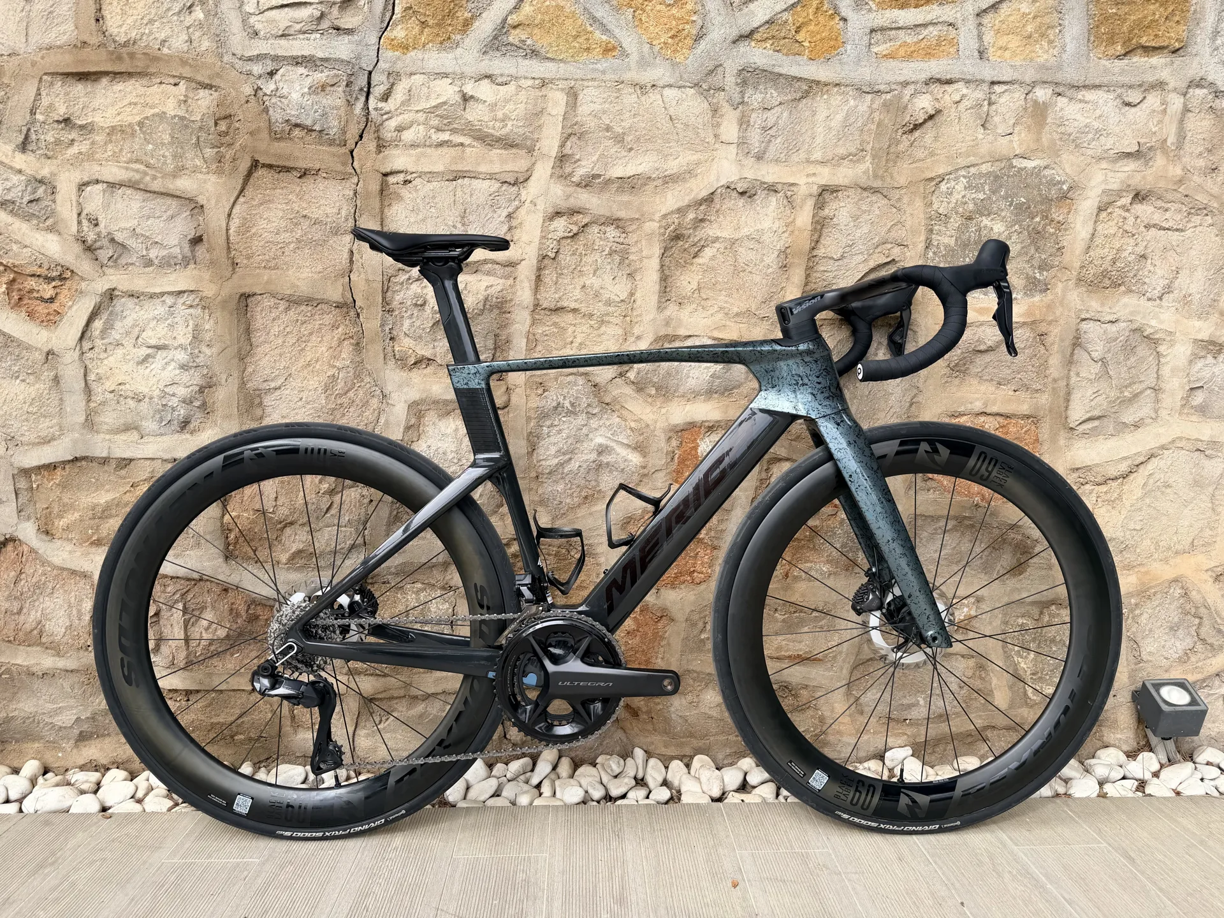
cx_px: 612
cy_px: 459
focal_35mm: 24
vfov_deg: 56.8
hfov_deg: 71.6
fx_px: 849
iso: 80
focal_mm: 6.76
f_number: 1.78
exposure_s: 1/765
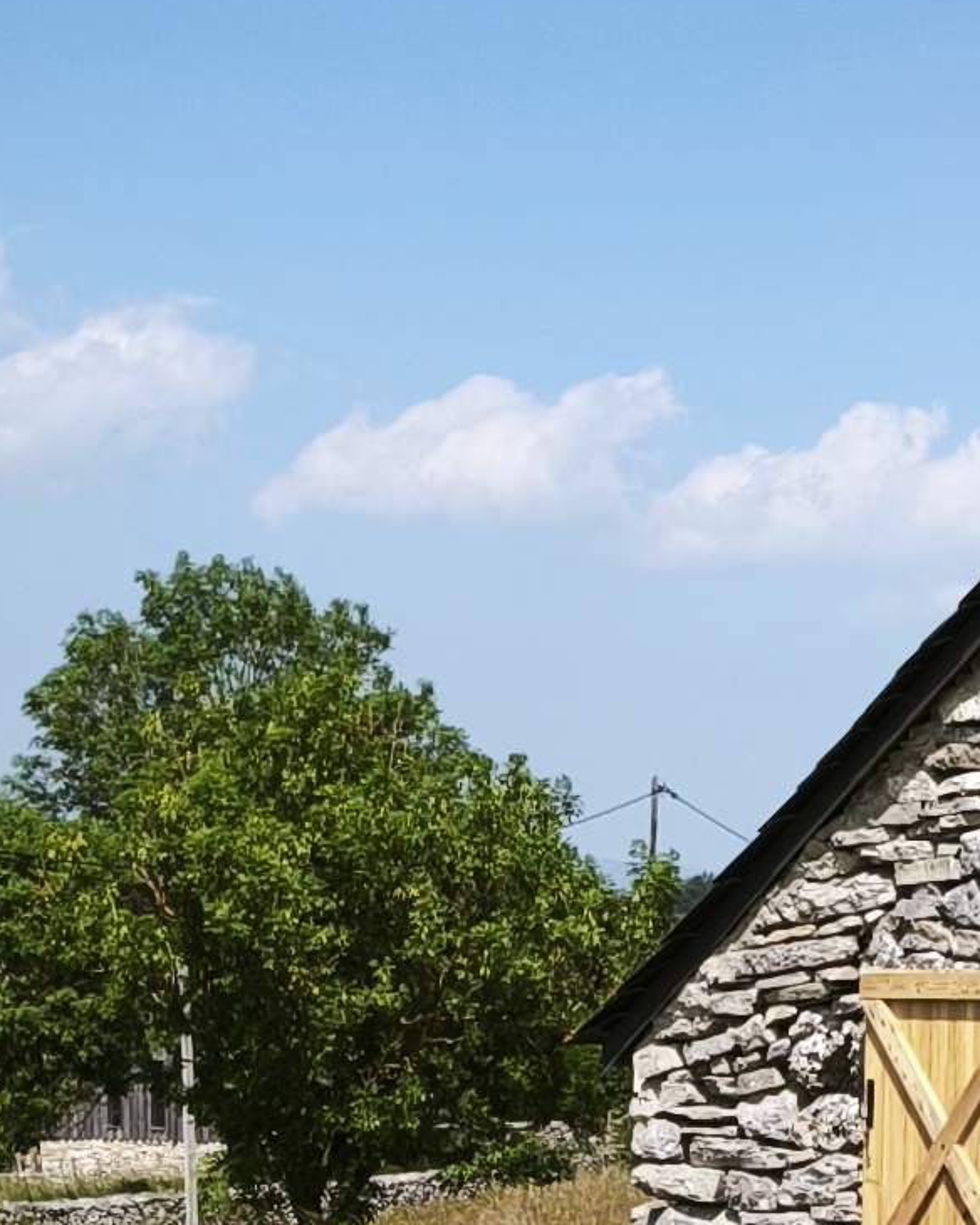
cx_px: 1118
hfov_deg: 12.0
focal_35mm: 126
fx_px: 4568
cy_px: 1426
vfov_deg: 14.8
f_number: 1.7
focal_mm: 5.35
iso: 80
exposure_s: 1/1856
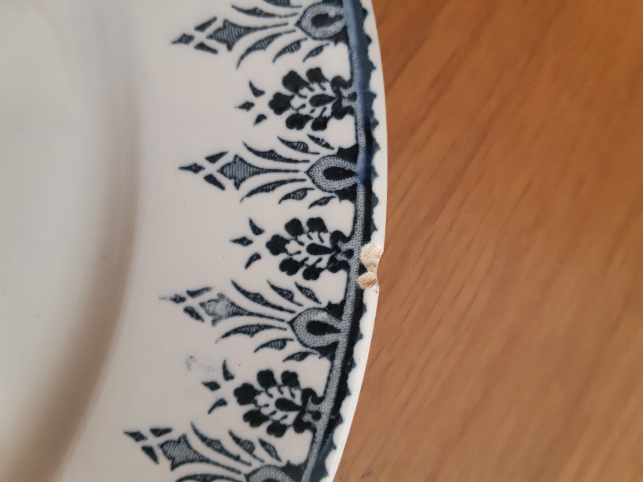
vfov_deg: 53.1
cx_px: 322
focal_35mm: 26
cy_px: 241
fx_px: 483
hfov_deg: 67.3
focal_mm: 3.93
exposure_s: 1/50
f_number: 1.7
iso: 320
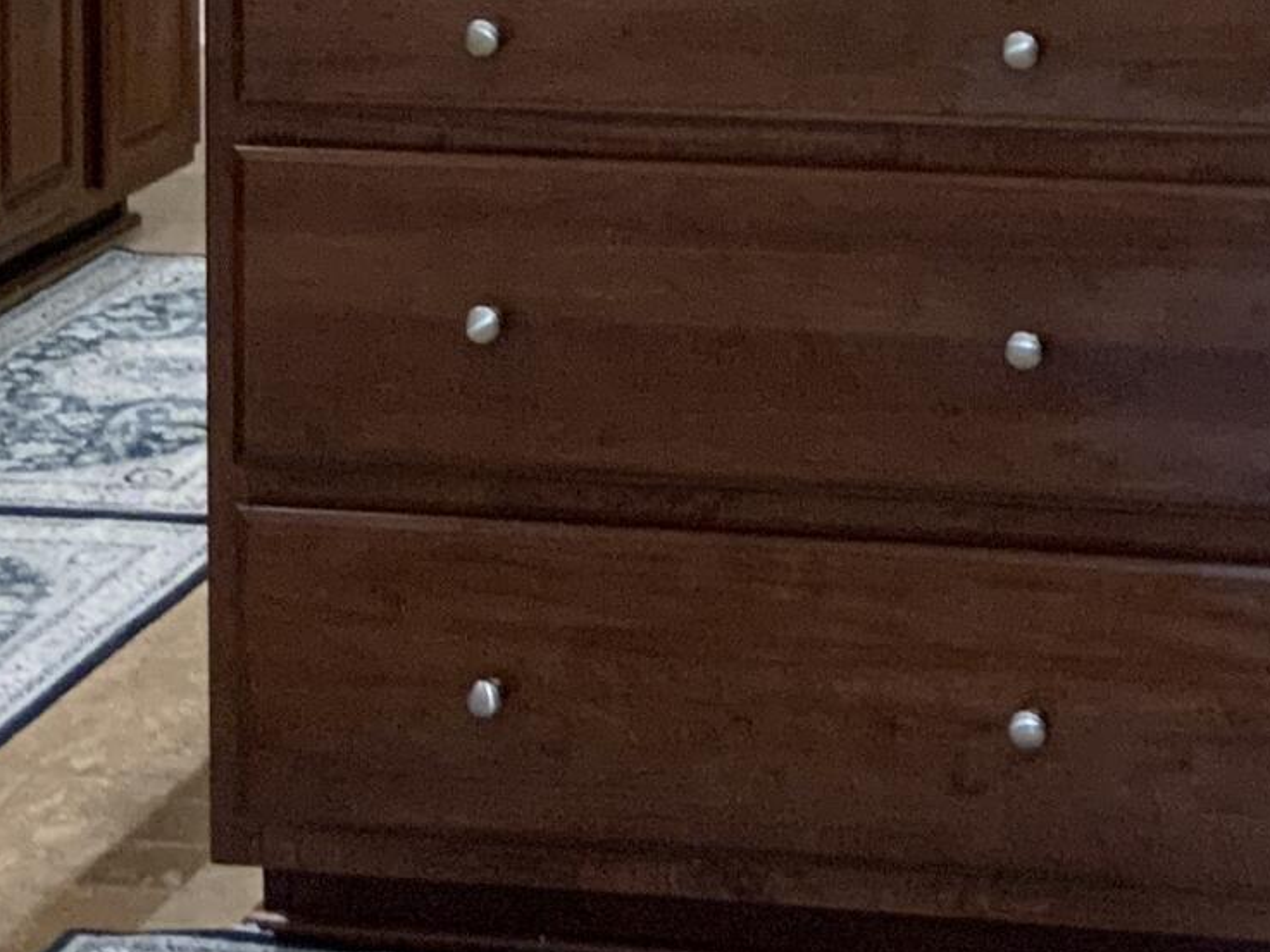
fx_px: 4330
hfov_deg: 16.5
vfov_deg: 11.8
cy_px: -628
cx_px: 1163
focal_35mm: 118
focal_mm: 3
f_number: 1.8
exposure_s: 1/60
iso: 160
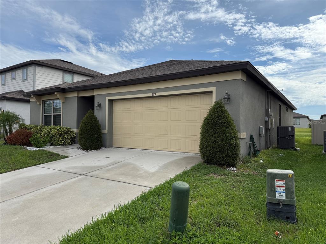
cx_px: 163
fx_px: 226
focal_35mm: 24
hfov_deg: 71.6
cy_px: 122
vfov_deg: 56.8
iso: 100
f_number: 1.78
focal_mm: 6.76
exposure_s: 1/6711
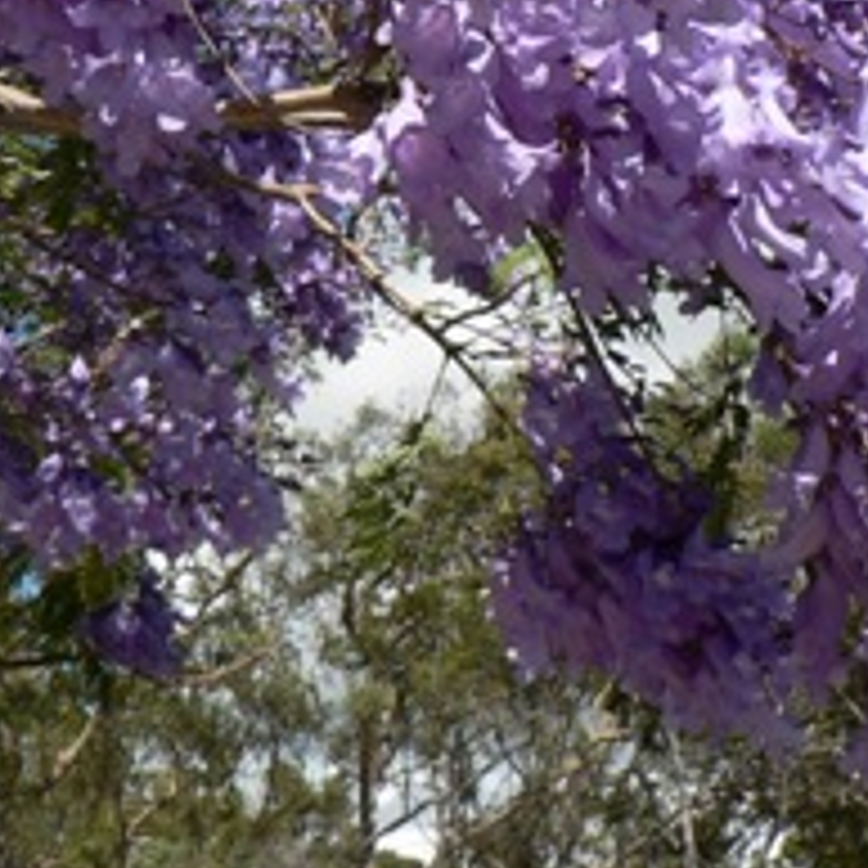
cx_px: 474
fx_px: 3121
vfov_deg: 15.6
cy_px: 49
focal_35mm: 110
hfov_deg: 15.8
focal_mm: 6
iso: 80
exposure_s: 1/400
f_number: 5
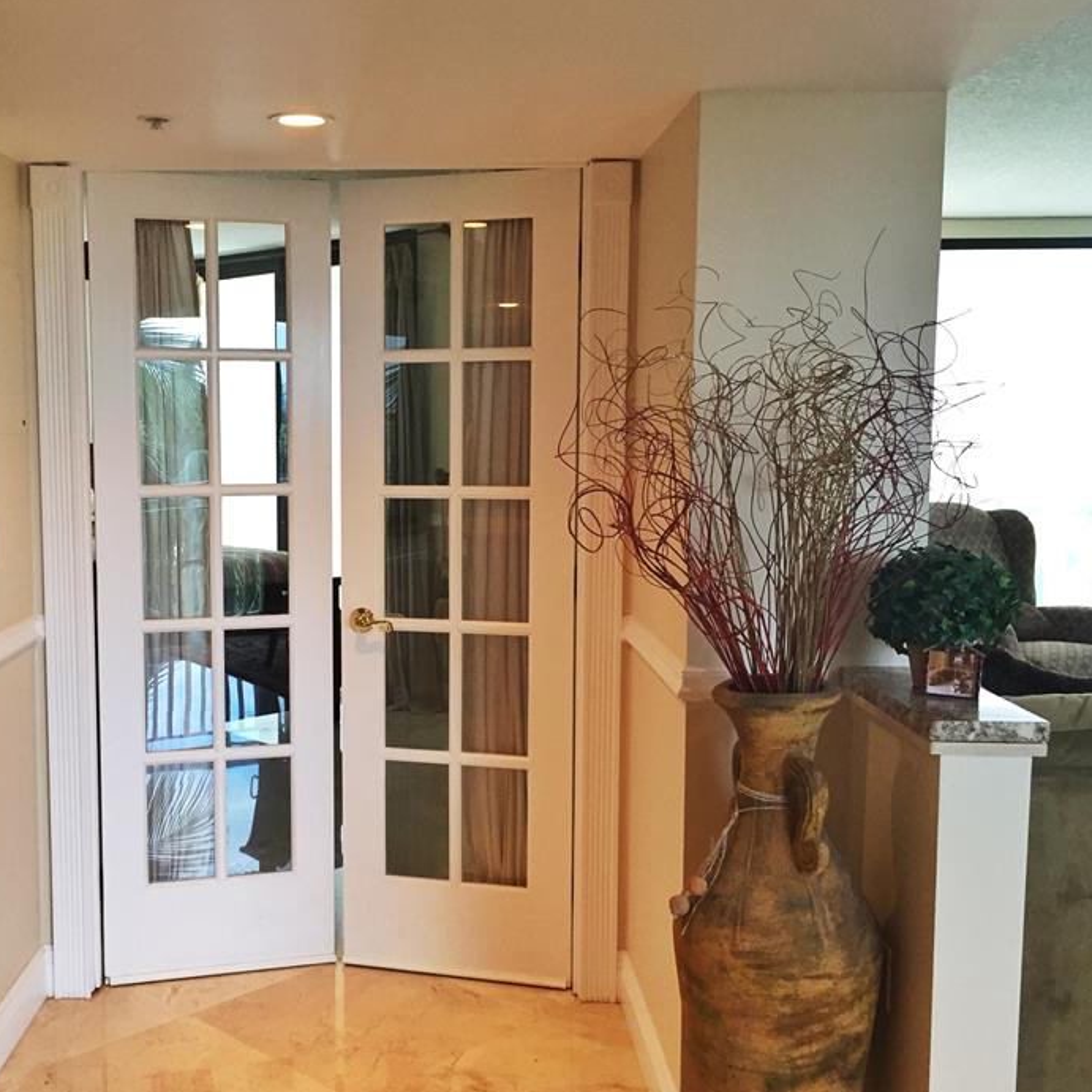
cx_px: 360
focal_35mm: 38
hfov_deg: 43.2
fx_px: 1356
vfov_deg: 43.8
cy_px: 572
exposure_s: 1/30
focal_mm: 4.15
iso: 50
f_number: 2.2
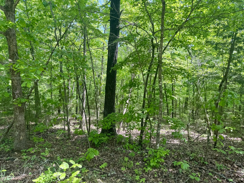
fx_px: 169
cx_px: 122
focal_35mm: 24
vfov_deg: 56.8
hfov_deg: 71.6
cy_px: 92
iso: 80
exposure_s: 1/484
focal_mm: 6.76
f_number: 1.78
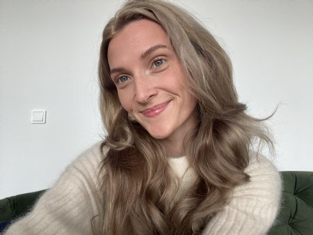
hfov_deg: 74.0
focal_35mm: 23
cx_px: 156
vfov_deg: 58.8
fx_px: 208
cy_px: 118
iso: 80
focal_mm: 2.71
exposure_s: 1/122
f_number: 2.2
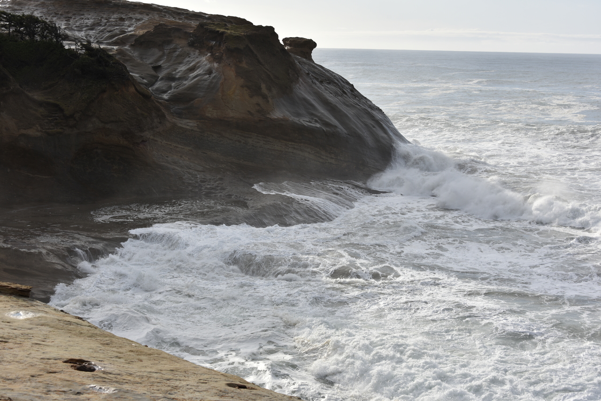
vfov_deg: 24.2
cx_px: 300
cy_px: 200
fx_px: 935
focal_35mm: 56
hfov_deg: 35.6
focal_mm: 56
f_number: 9
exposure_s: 1/320
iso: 100
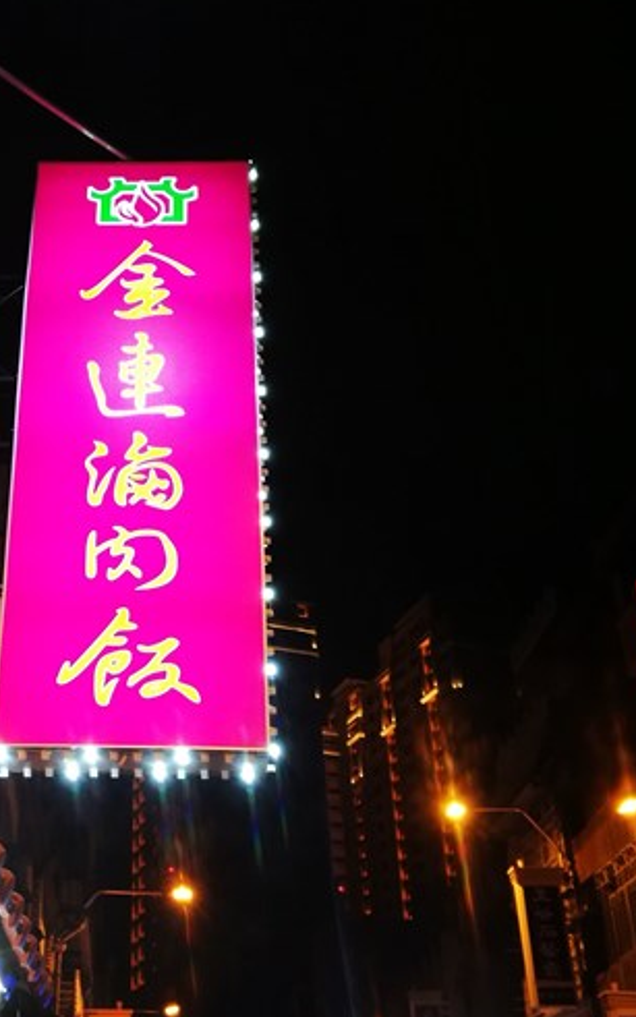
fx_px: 1164
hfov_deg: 29.8
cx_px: 122
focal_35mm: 42
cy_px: 684
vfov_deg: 46.4
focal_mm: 4.5
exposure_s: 1/30
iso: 160
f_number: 2.2
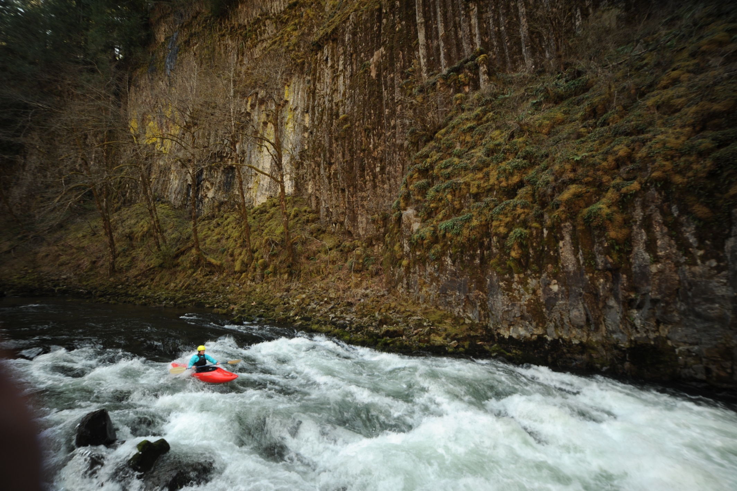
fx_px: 286
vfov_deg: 81.1
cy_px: 246
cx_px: 368
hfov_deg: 104.3
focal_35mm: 14
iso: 200
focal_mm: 14
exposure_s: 1/160
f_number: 3.2
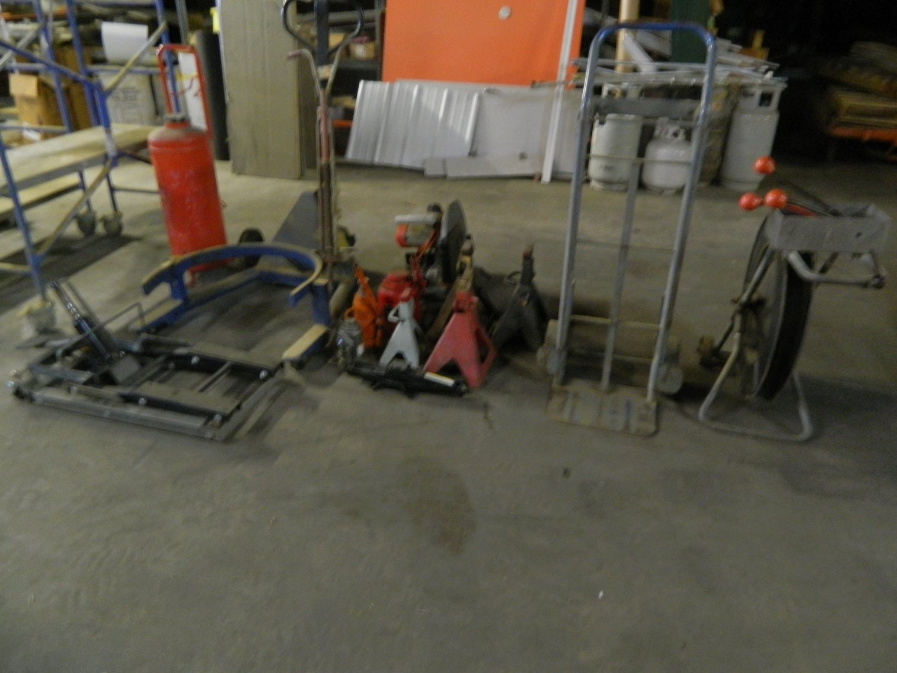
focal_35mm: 25
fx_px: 648
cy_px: 336
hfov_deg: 69.4
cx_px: 448
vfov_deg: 54.9
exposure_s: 1/2
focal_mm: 4.5
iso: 400
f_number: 3.1
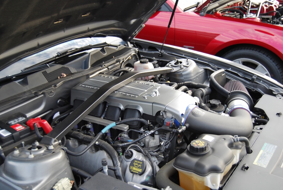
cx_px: 142
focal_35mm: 45
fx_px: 354
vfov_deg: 30.0
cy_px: 95
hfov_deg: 43.5
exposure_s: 1/80
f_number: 4.2
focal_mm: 30
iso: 200
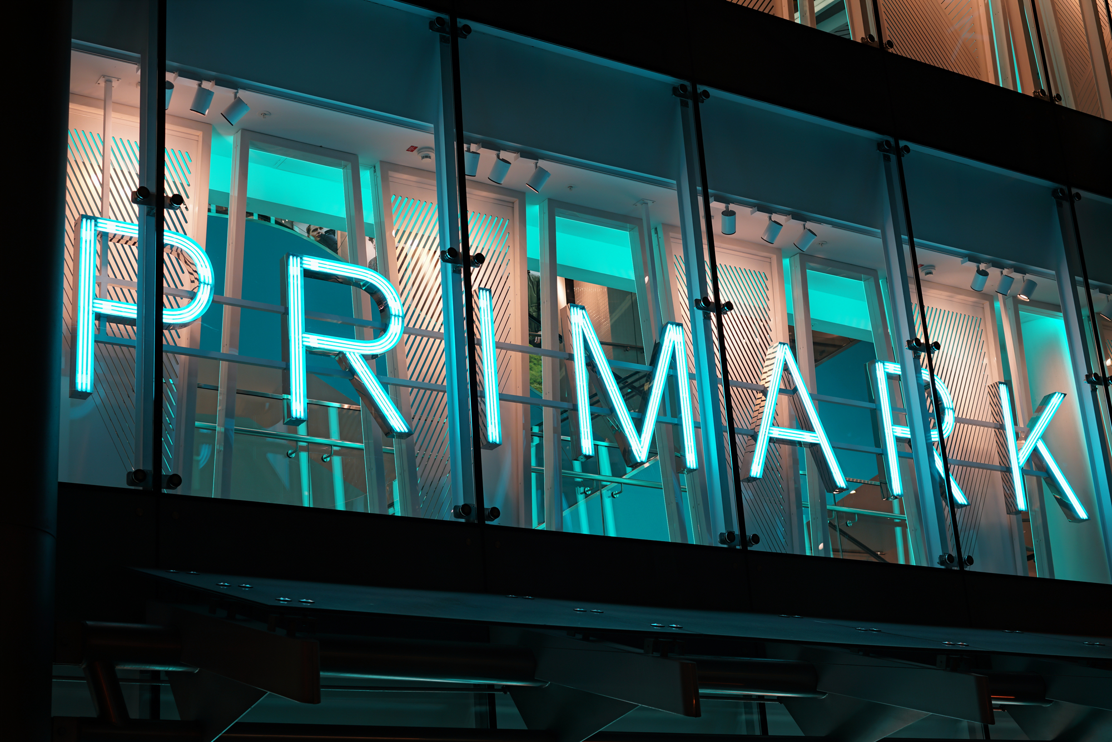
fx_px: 1699
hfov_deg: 36.2
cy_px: 371
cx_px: 556
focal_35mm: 55
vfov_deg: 24.6
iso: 160
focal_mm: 55
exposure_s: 1/60
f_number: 4
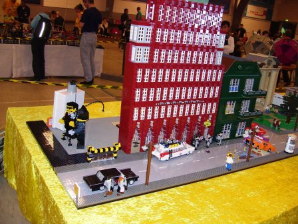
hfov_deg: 51.4
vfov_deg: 39.7
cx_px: 149
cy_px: 112
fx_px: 310
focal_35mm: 36
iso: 80
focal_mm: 6
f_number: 2.7
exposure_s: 1/60
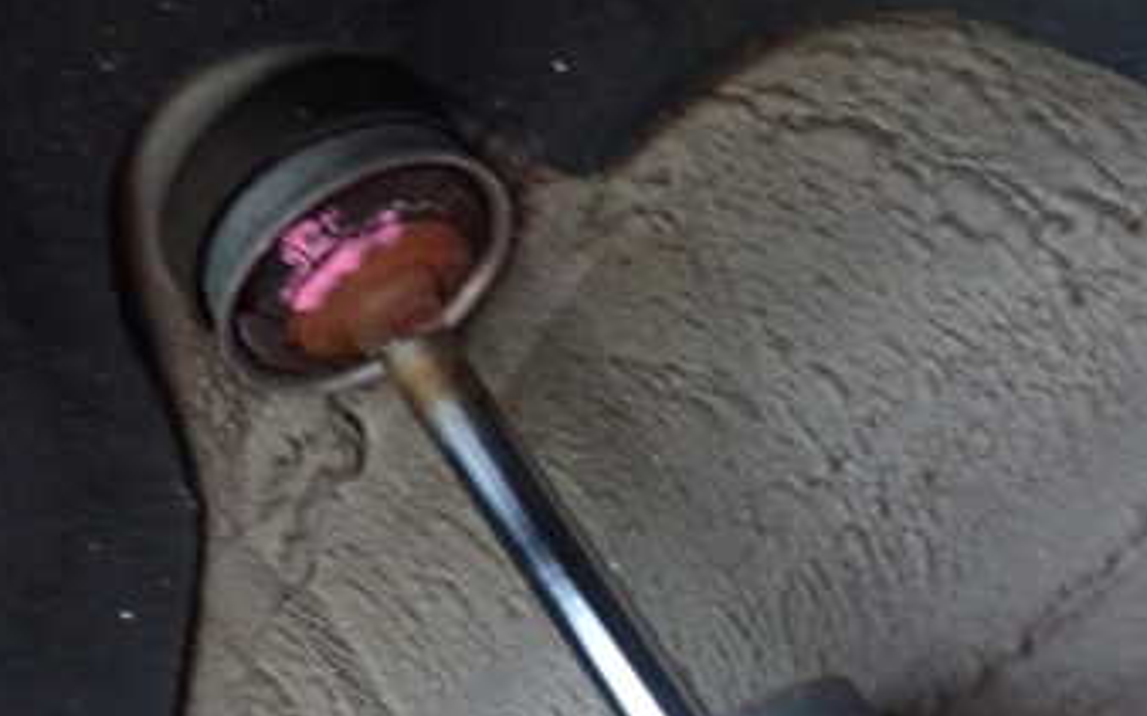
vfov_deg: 26.8
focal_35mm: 47
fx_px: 1469
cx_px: 563
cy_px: 594
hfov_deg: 42.7
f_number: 2
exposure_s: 1/20
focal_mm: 4.5
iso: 800
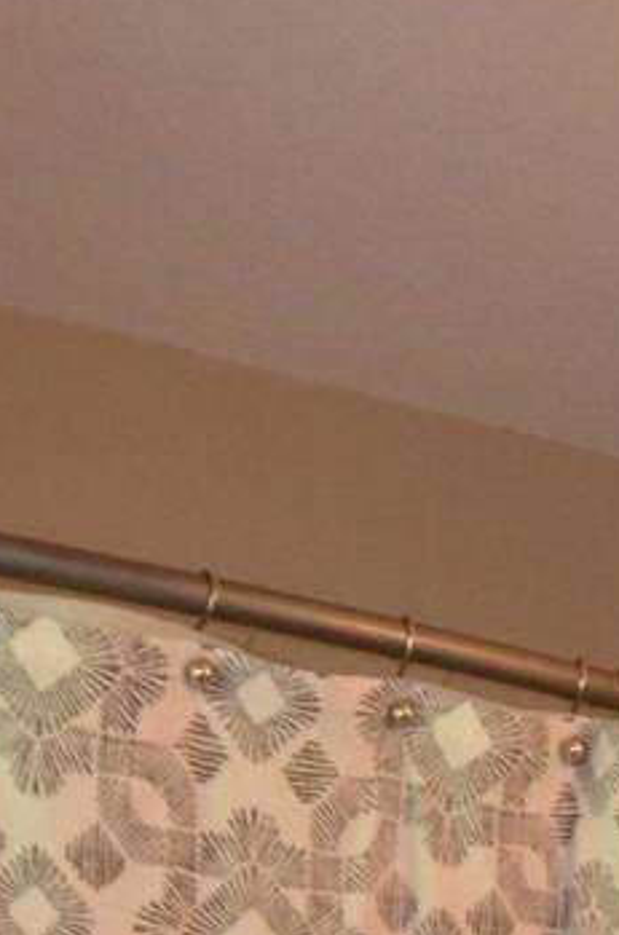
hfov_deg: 15.2
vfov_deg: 19.5
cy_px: 1527
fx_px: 2229
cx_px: 758
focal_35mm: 86
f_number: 3.5
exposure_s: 1/60
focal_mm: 10
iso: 800
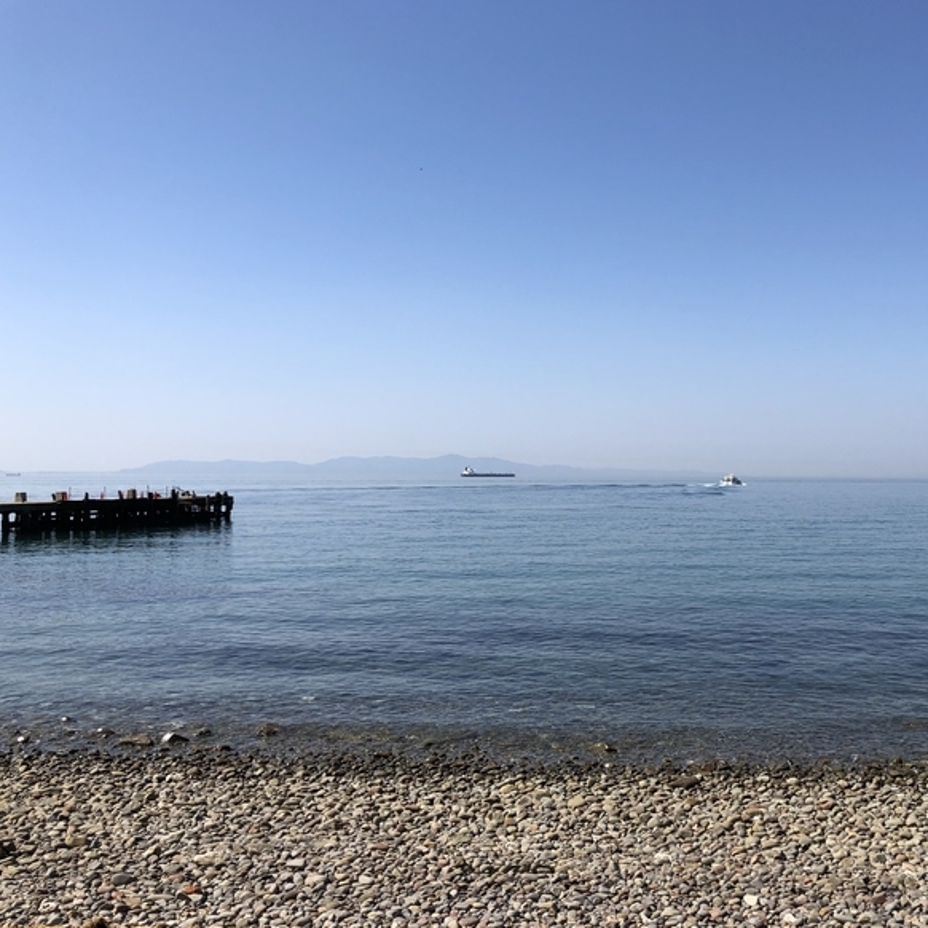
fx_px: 1031
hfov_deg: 47.6
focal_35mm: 34
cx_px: 620
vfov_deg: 48.4
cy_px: 453
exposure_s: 1/2825
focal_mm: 3.99
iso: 20
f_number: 1.8
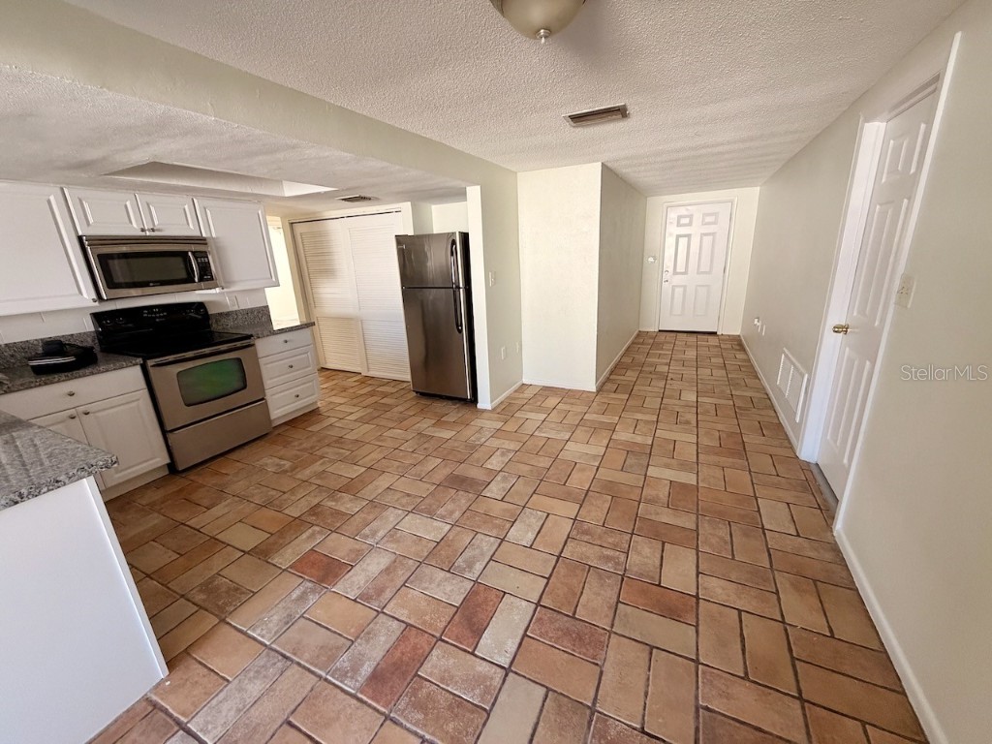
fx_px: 401
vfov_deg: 85.7
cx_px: 496
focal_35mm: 14
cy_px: 372
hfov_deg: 102.1
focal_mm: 2.22
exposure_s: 1/95
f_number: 2.2
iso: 320
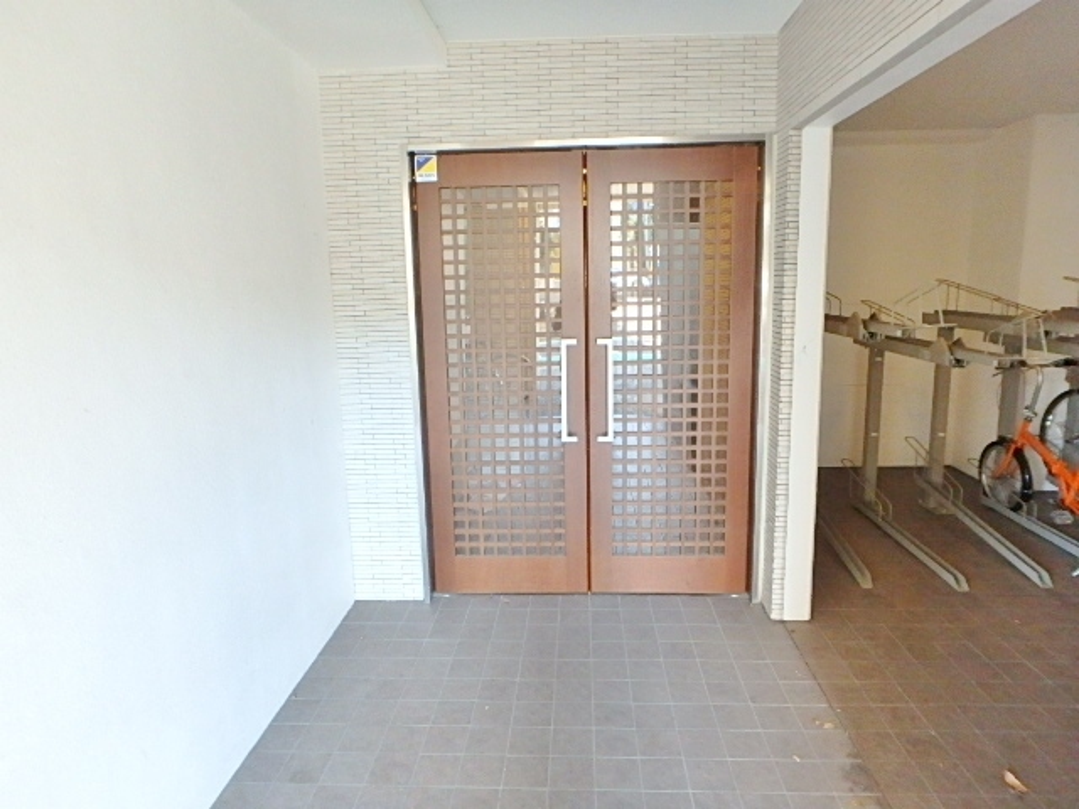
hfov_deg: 79.0
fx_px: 655
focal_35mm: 21
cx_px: 540
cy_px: 404
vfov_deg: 63.4
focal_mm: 3.7
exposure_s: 1/30
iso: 640
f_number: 3.5
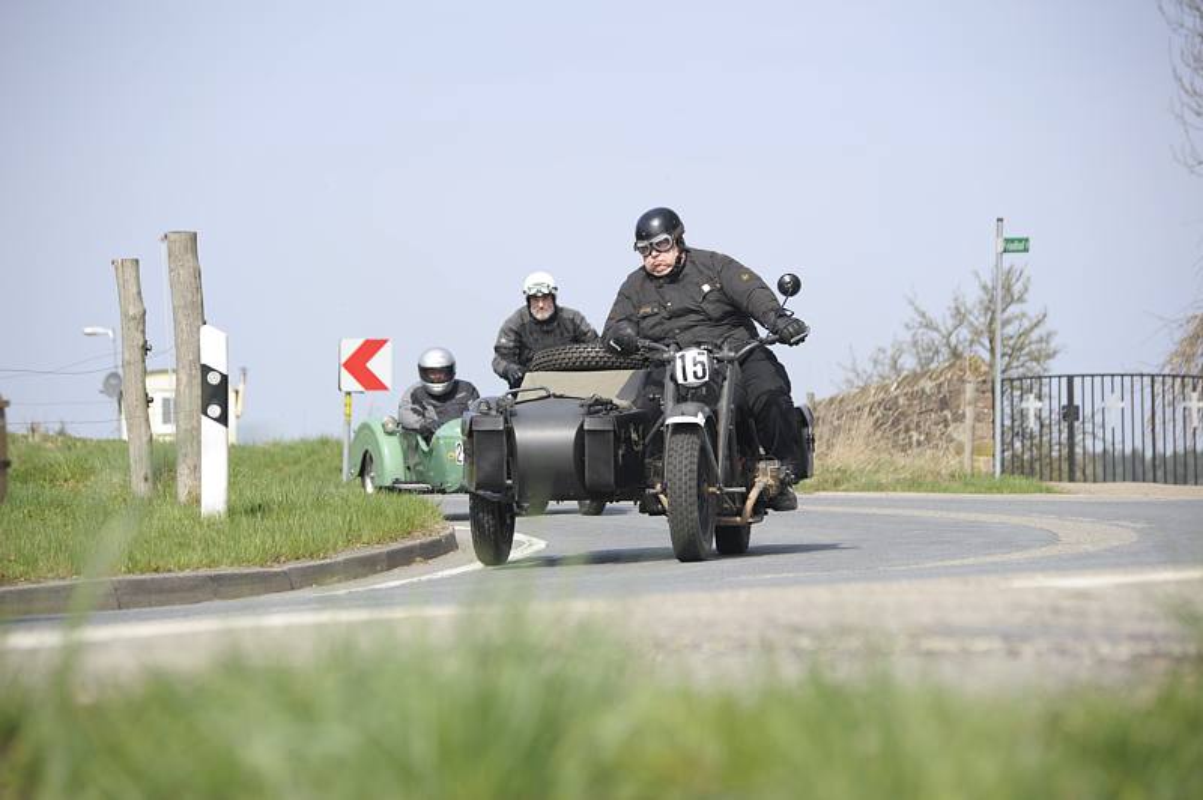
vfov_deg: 9.1
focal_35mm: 150
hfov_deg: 13.7
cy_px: 400
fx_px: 5008
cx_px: 602
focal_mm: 150
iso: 200
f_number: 7.1
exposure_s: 1/500
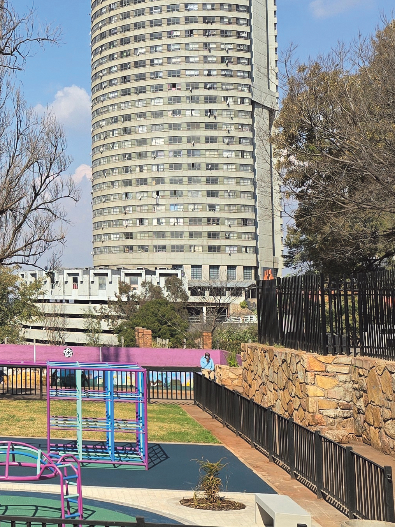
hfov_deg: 19.9
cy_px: 171
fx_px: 1034
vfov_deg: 28.4
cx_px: -114
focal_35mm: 68
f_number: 1.7
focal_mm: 6.3
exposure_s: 1/736
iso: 12
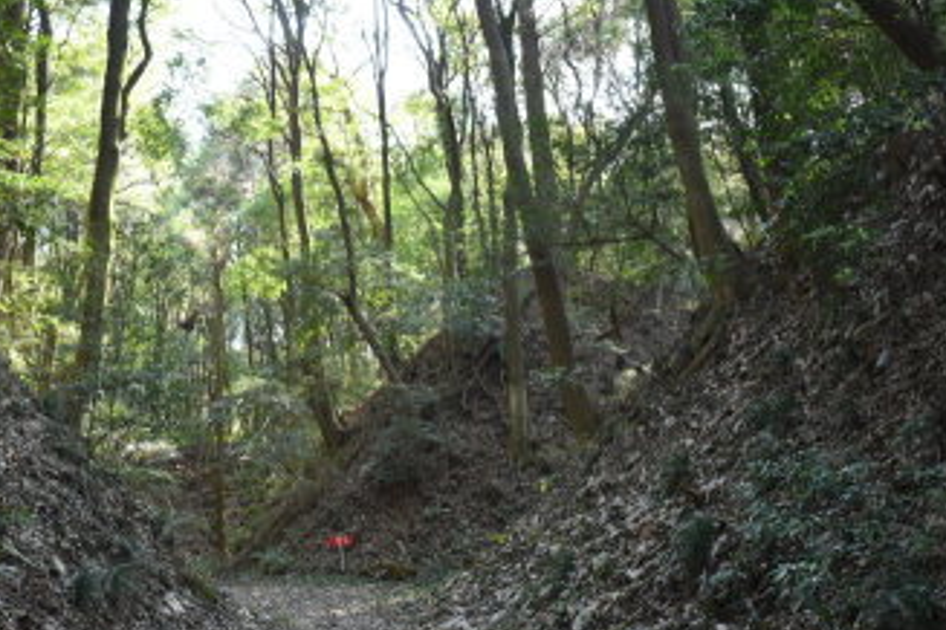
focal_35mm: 44
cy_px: 266
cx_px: 414
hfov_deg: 44.4
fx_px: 1156
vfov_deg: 30.5
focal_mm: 24
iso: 640
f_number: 4.5
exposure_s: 1/60
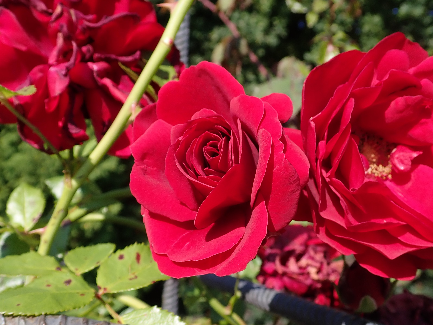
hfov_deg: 60.0
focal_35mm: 30
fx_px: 375
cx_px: 216
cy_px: 162
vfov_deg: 46.8
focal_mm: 5.5
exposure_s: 1/640
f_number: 3.2
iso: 100
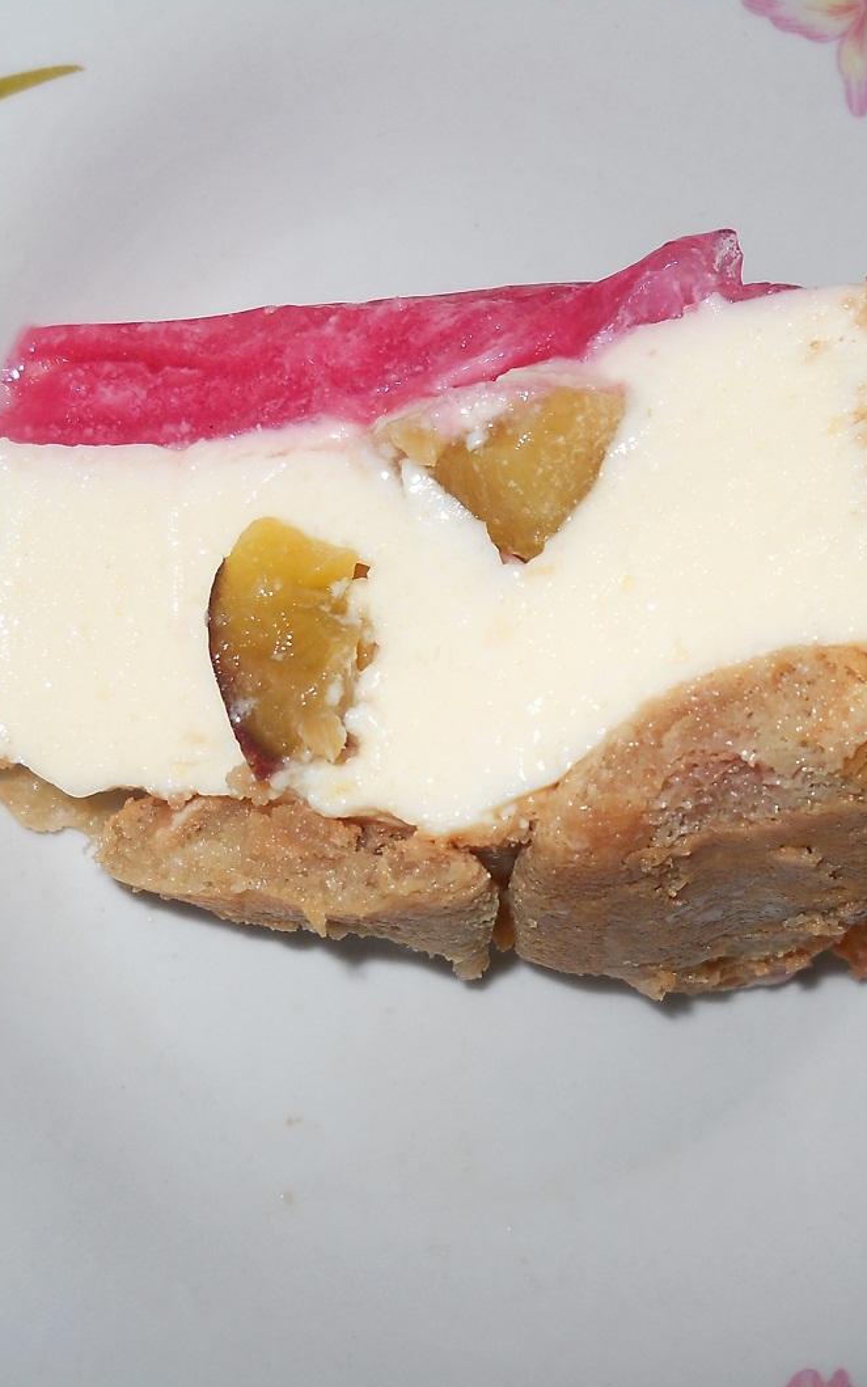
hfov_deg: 22.0
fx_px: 2230
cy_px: 694
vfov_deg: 34.5
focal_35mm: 59
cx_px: 511
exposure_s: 1/30
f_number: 5.5
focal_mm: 6.72
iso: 80
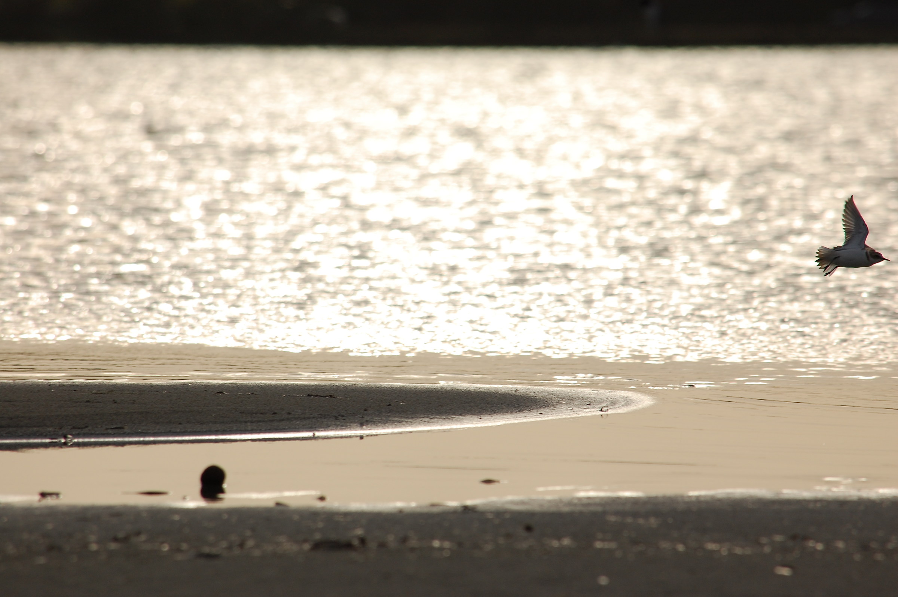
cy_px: 298
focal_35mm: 450
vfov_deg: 3.0
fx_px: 11215
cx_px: 449
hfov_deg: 4.6
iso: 200
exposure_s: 1/1250
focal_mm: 300
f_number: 9
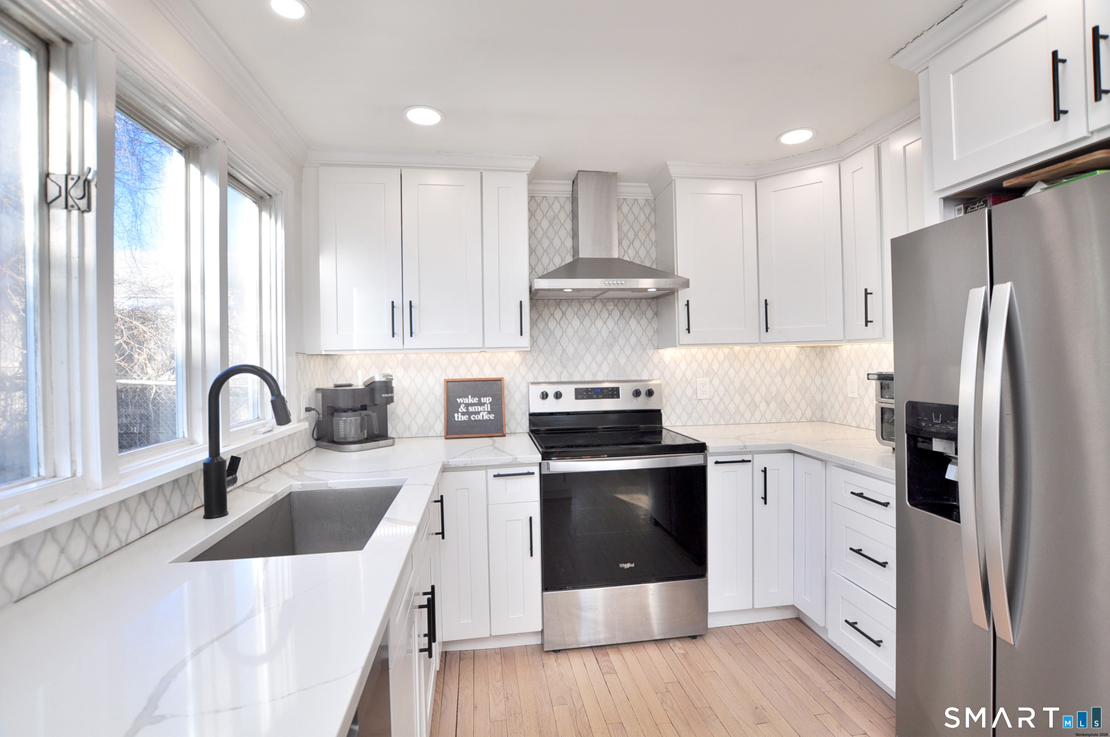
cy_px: 368
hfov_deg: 100.5
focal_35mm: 15
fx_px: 462
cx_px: 555
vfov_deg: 77.2
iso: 200
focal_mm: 10
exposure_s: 1/125
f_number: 5
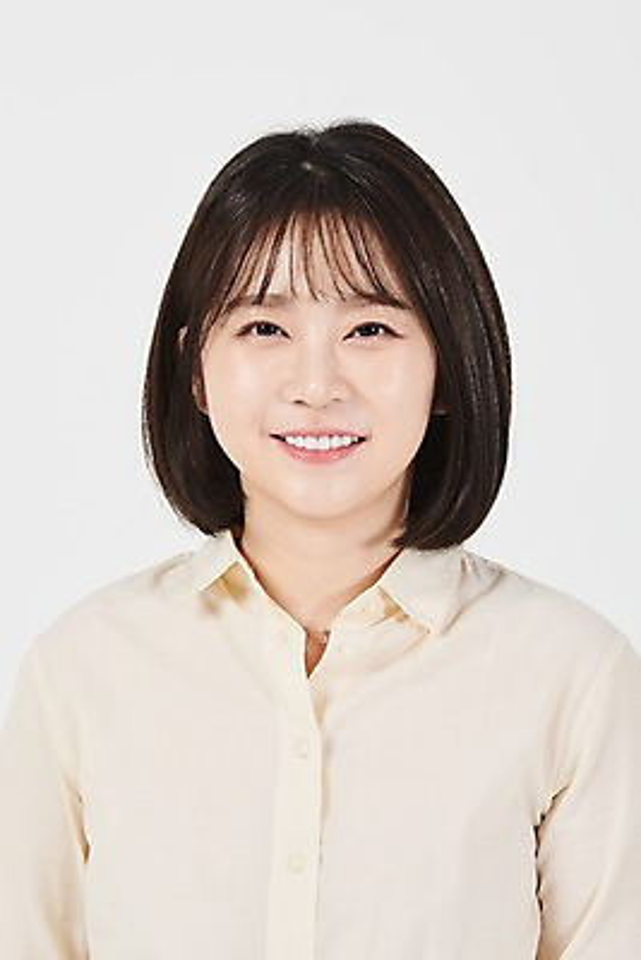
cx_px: 320
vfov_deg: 11.7
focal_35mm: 175
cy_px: 480
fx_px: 4670
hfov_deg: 7.9
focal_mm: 175
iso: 100
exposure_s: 1/125
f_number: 13
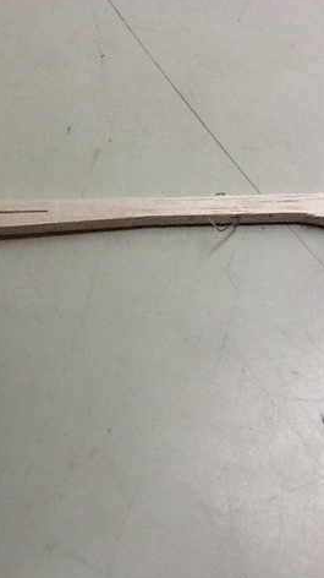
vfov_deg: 32.4
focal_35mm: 65
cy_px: 289
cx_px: 54
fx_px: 994
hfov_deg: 18.3
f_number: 2.4
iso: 64
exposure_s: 1/60
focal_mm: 2.03
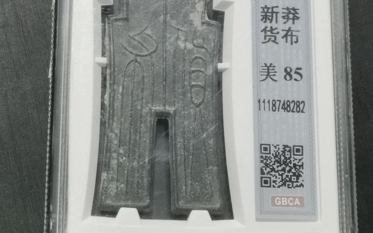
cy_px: 53
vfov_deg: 13.7
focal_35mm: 95
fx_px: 966
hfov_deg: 21.9
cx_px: 186
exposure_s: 1/120
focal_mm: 5.58
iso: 160
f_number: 1.8
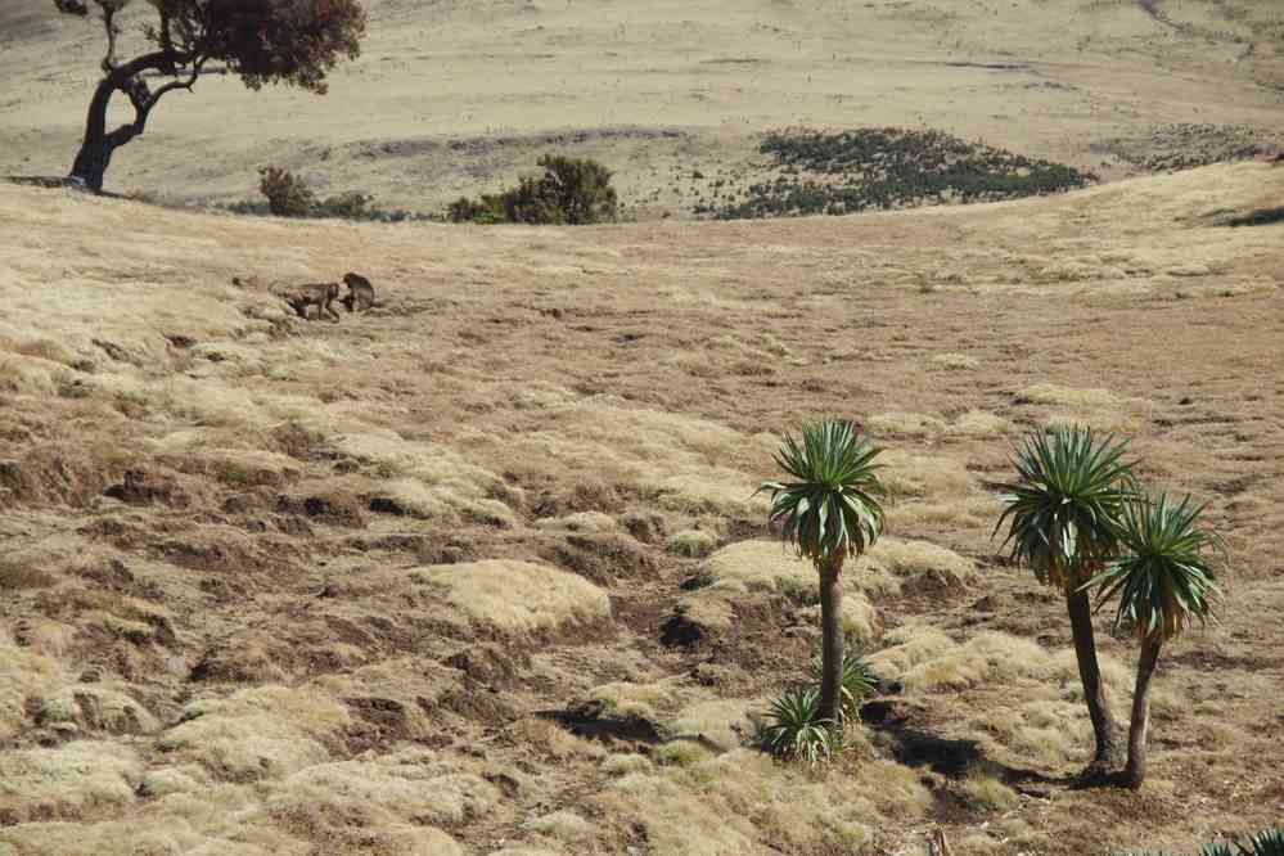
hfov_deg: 13.7
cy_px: 428
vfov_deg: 9.1
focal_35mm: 150
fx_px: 5350
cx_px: 642
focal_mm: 100
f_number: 9
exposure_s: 1/125
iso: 200
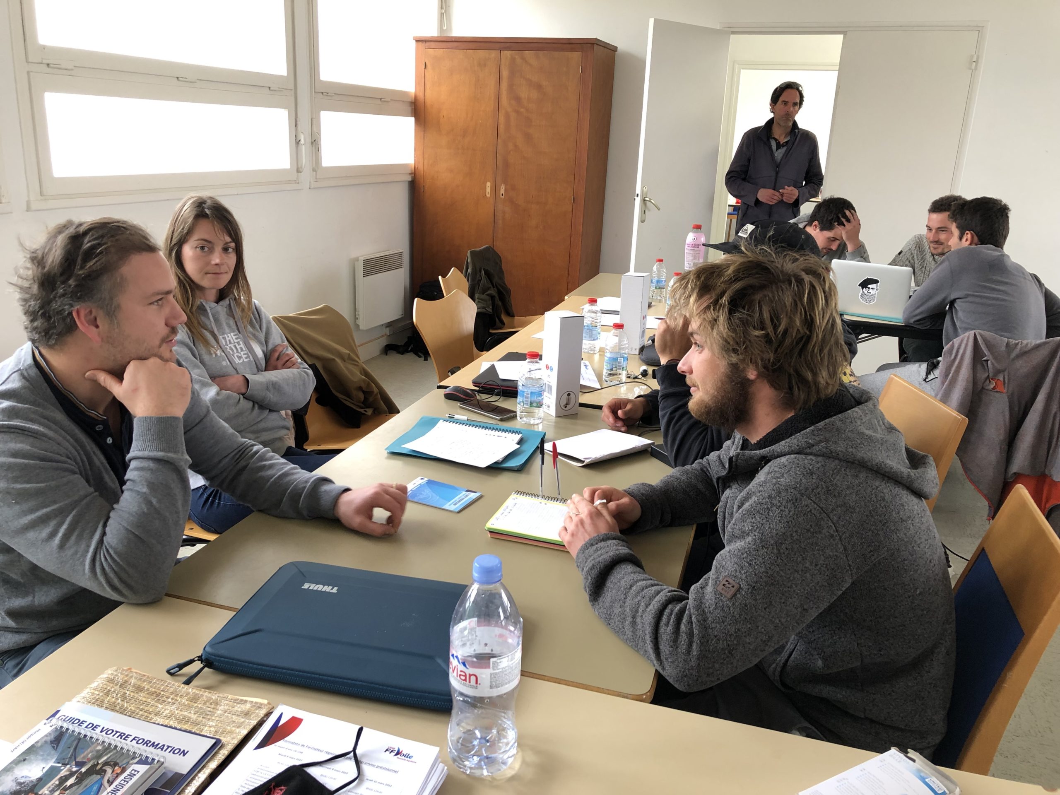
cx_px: 530
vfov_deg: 49.7
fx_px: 857
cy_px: 398
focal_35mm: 28
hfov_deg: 63.4
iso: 32
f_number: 1.8
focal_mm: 3.99
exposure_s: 1/24
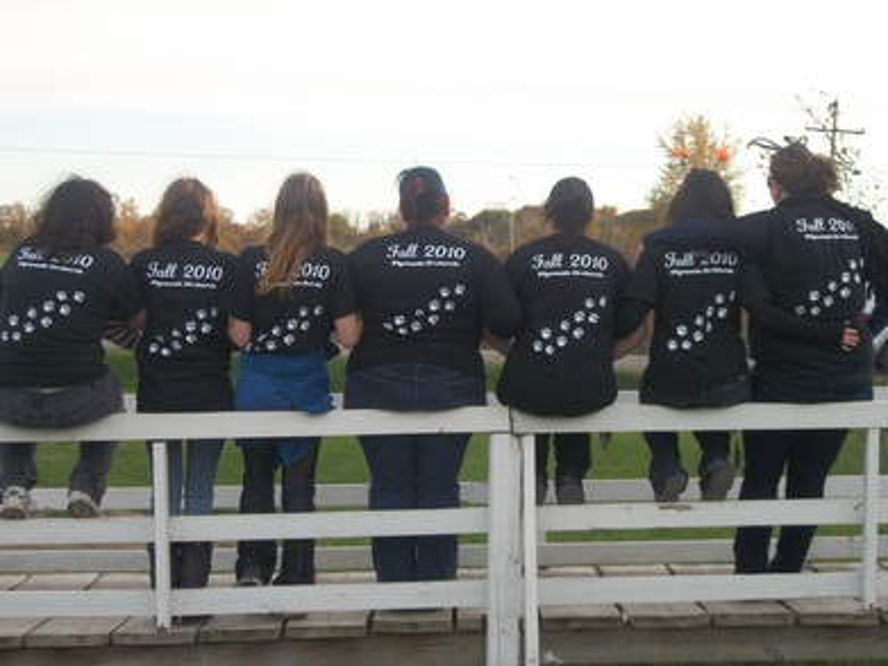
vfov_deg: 19.1
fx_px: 1975
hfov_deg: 25.3
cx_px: 444
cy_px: 333
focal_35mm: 77
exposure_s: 1/160
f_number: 4.6
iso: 80
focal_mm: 13.7
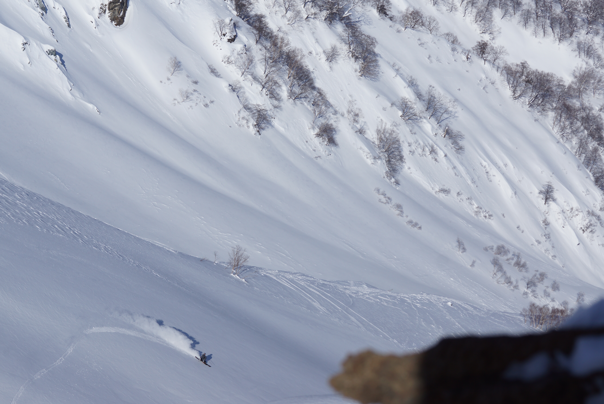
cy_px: 202
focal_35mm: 105
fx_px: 1763
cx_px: 302
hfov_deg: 19.4
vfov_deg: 13.1
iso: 100
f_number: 7.1
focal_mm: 70
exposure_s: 1/1250
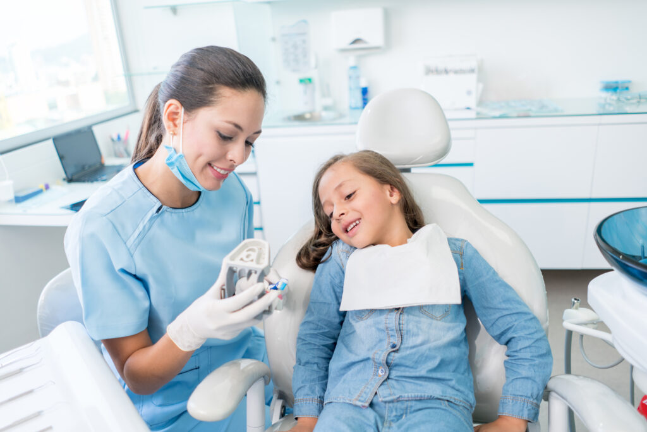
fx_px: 503
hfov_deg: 65.5
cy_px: 216
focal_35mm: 28
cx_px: 324
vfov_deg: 46.4
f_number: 2
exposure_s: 1/200
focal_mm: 28
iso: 200
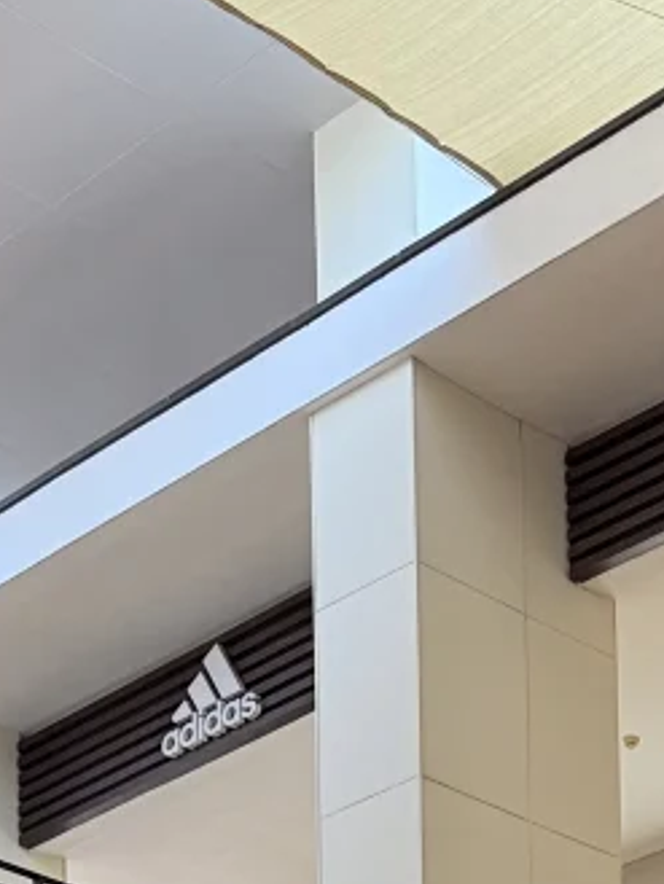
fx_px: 2684
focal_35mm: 105
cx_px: 169
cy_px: 1612
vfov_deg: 15.8
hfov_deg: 14.1
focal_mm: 6.76
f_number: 1.78
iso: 250
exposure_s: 1/120
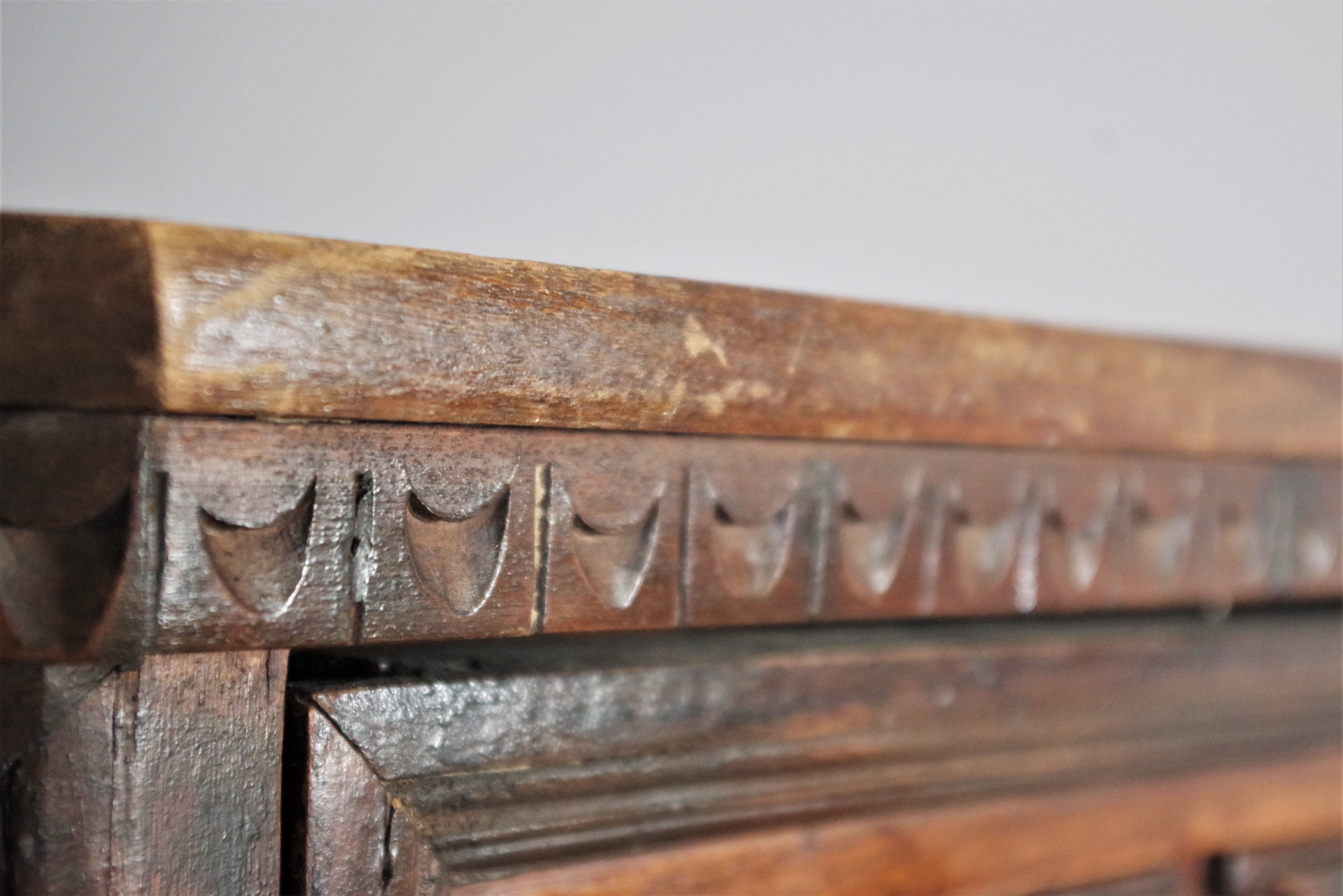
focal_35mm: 64
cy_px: 448
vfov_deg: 21.2
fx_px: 2388
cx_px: 672
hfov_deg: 31.4
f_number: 4.5
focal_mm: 42.5
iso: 1600
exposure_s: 1/80
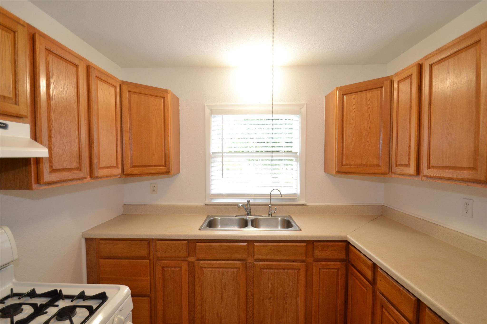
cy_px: 162
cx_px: 244
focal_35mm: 16
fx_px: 223
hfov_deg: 95.0
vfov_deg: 72.0
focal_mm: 11
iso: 500
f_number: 3.5
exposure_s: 1/60
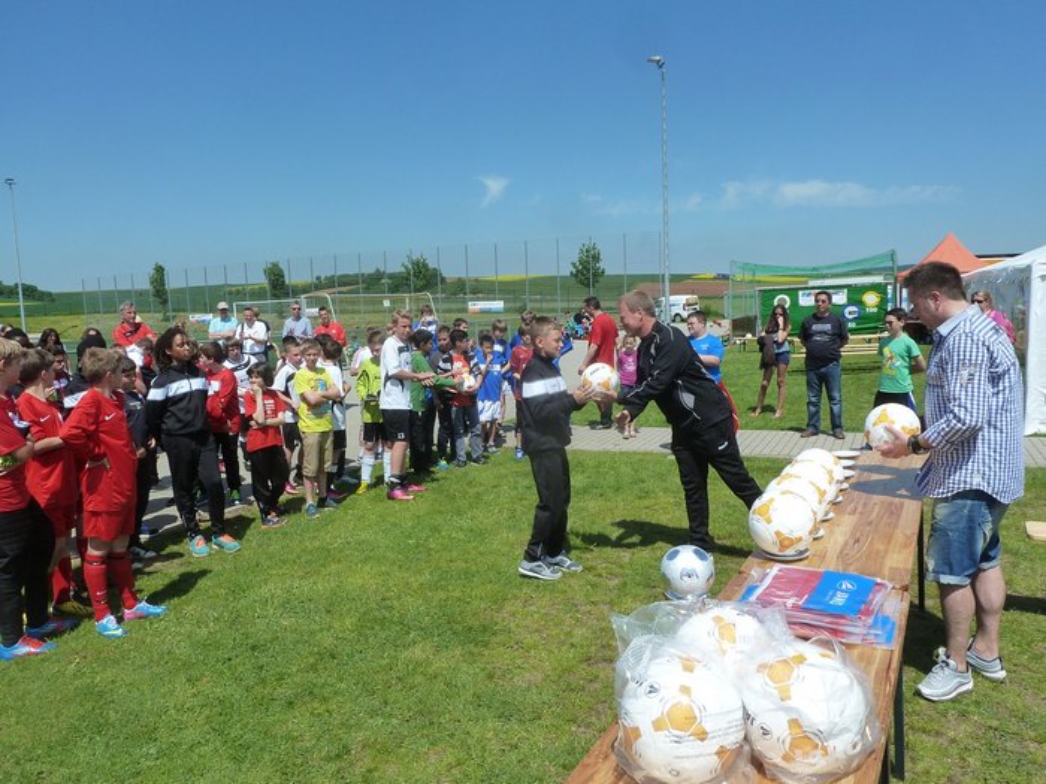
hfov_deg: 69.4
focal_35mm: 25
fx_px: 755
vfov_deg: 54.9
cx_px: 523
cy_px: 392
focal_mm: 4.1
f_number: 5.6
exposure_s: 1/400
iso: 125
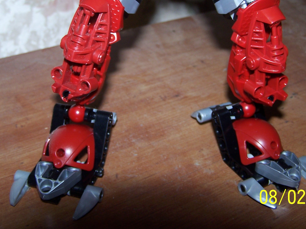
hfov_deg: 34.3
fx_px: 495
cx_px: 153
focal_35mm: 56
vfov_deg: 25.9
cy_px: 70
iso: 80
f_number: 2.8
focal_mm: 6.3
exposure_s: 1/60
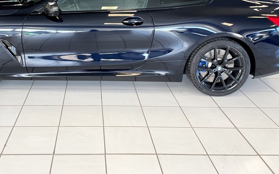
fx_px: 319
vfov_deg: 29.8
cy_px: 33
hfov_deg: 46.6
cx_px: 96
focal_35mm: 42
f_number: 1.6
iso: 64
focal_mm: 4.2
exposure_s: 1/121
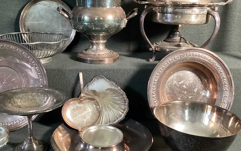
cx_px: 104
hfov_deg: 48.1
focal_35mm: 41
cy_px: 68
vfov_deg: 31.2
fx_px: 269
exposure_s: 1/50
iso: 400
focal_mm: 3.3
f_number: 2.4
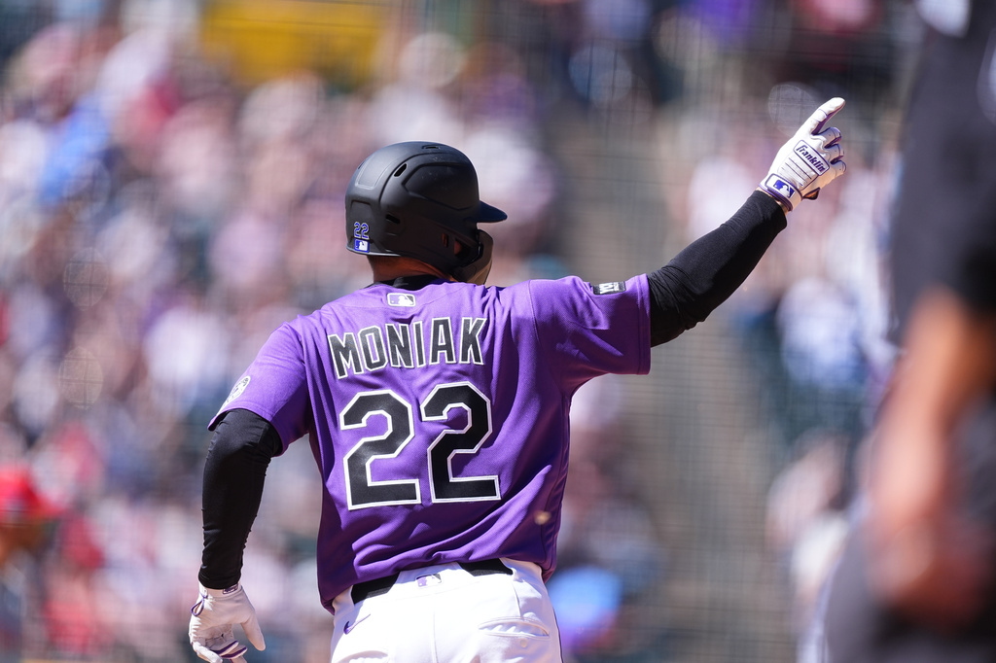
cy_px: 332
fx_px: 16594
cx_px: 498
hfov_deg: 3.4
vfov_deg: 2.3
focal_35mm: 600
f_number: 4
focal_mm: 600
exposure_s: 1/2000
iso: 400
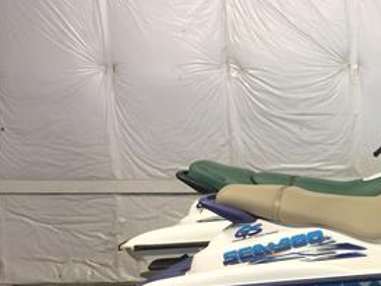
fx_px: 749
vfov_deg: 21.1
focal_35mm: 68
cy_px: 265
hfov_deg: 25.9
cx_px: 442
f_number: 2.2
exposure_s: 1/30
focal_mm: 4.15
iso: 40
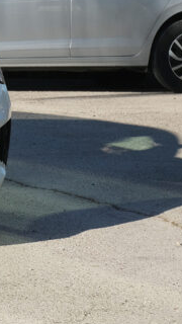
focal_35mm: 228
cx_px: -322
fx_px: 1956
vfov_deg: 9.4
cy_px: 57
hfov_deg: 5.1
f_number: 9
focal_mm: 45
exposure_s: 1/400
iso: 160
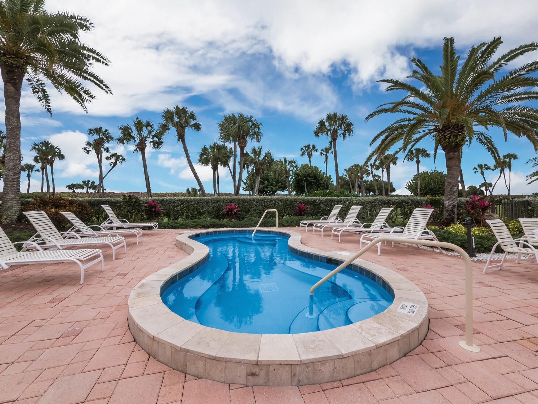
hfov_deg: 98.2
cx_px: 269
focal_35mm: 15
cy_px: 197
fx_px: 233
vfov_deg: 81.7
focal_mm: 7
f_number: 11
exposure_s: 1/320
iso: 400
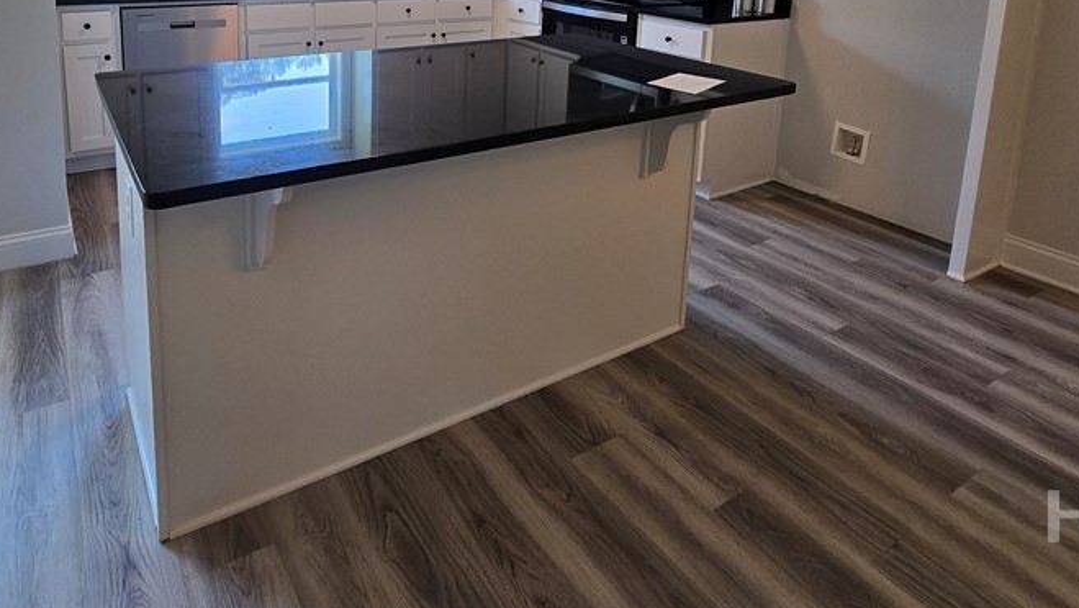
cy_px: 18
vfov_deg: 44.8
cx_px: 434
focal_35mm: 22
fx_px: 630
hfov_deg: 80.3
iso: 80
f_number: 2.2
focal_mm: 2.2
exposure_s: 1/120
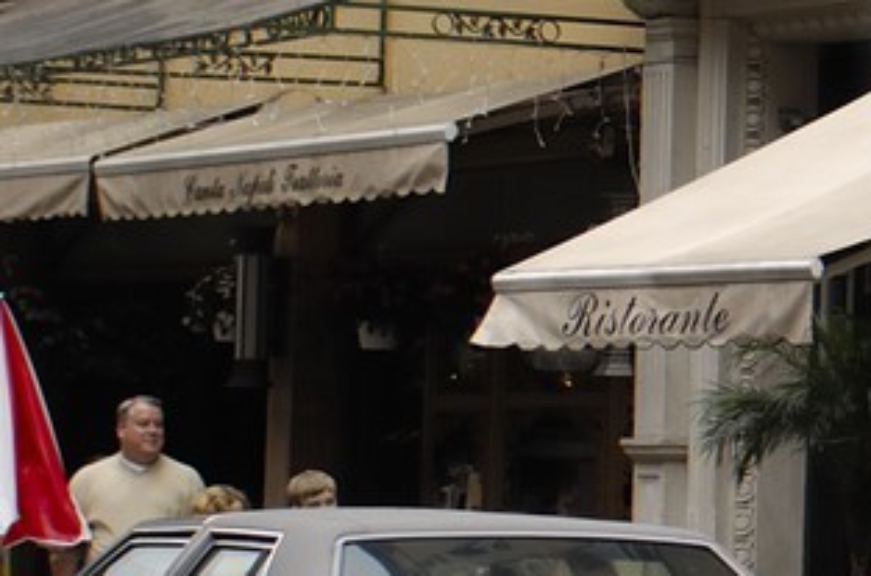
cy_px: -1
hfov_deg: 8.8
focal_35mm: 215
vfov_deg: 6.3
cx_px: 2004
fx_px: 5189
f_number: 4.2
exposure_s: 1/125
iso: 100
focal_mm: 28
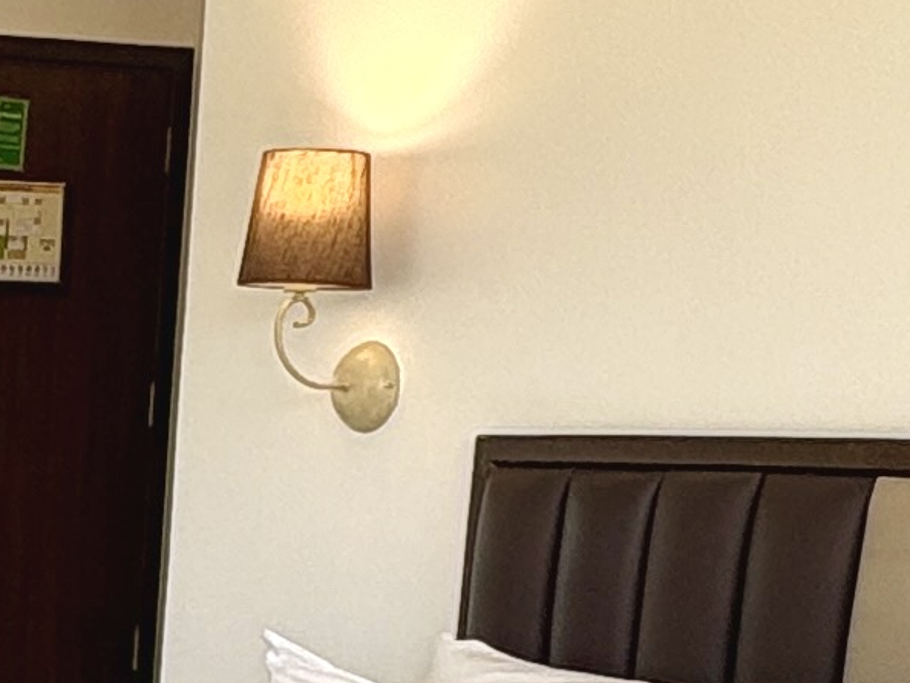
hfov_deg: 17.9
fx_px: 2498
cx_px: -556
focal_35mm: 95
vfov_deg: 15.0
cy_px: 851
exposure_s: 1/100
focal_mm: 2.22
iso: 40
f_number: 2.2
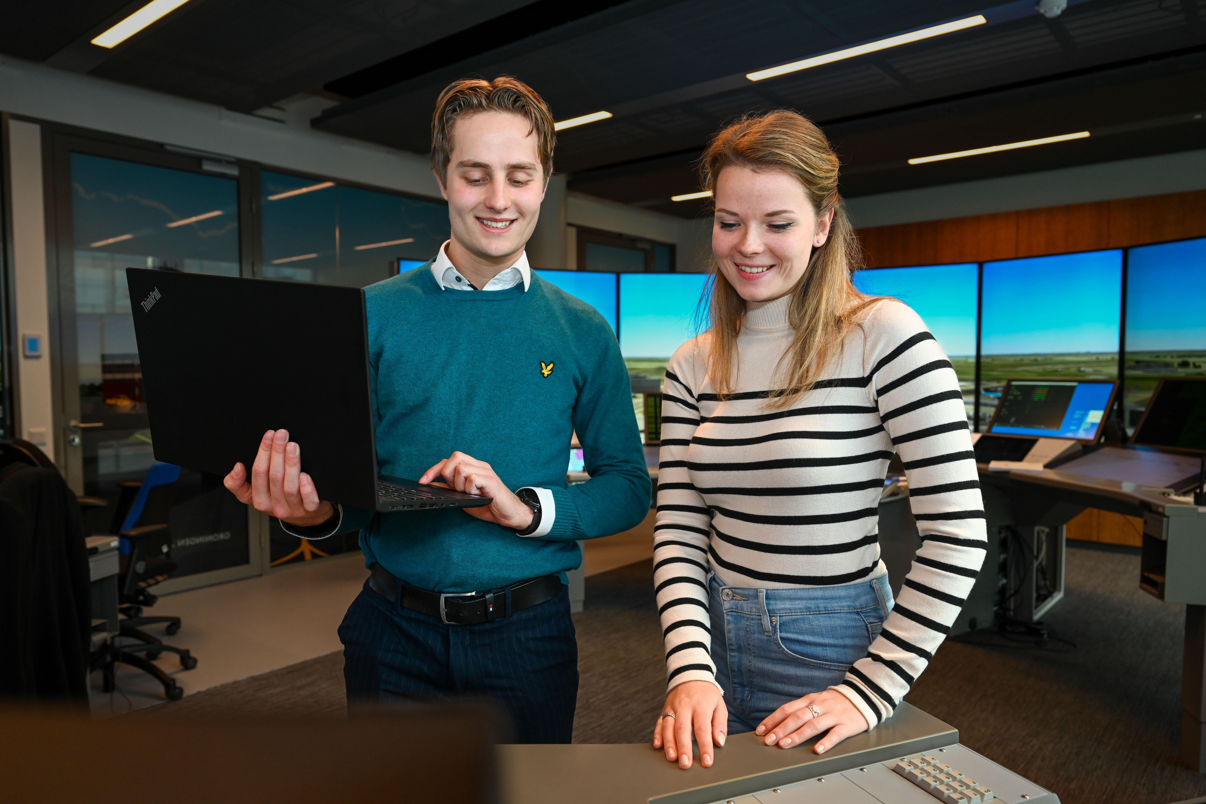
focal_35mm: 25
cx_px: 580
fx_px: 837
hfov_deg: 71.5
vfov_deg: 51.3
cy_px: 413
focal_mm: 24
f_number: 4
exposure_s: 1/200
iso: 1000
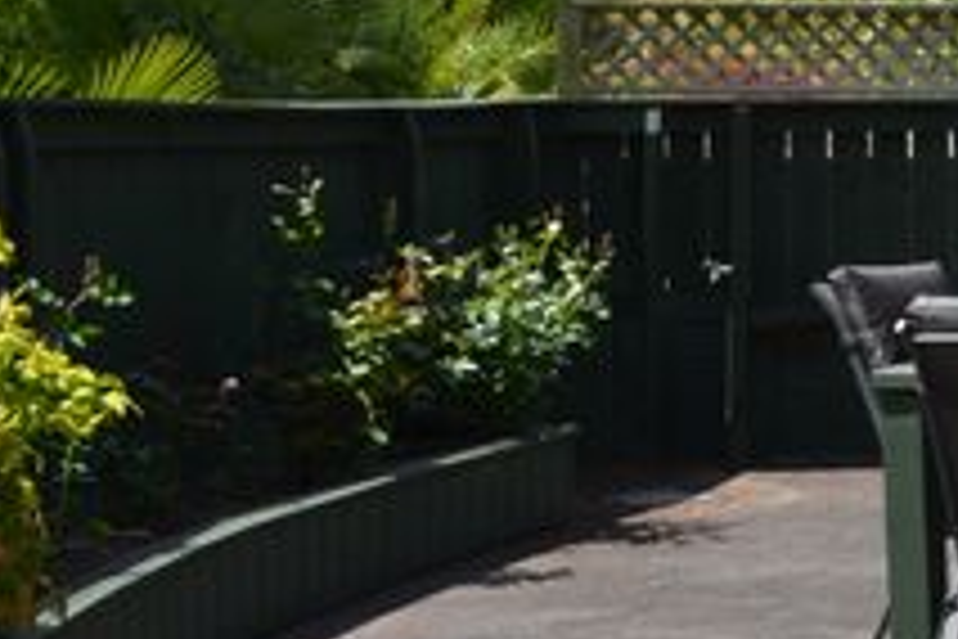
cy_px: 230
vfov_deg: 11.5
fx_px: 3166
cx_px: 1403
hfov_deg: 15.9
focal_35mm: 119
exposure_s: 1/200
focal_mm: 22
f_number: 9
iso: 100
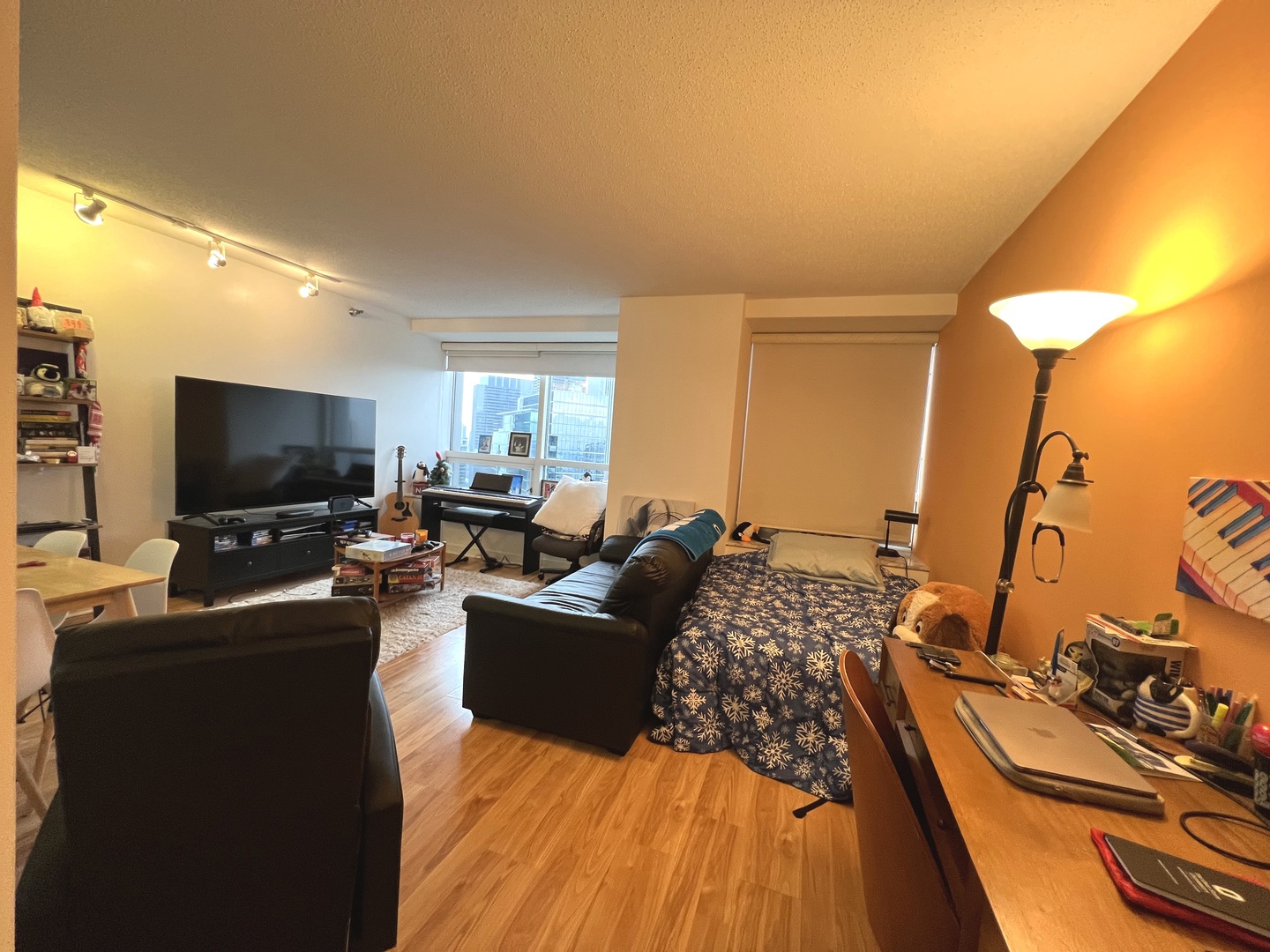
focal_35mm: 13
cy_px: 476
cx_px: 635
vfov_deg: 89.9
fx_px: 477
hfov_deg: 106.2
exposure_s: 1/60
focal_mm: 1.57
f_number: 1.8
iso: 200
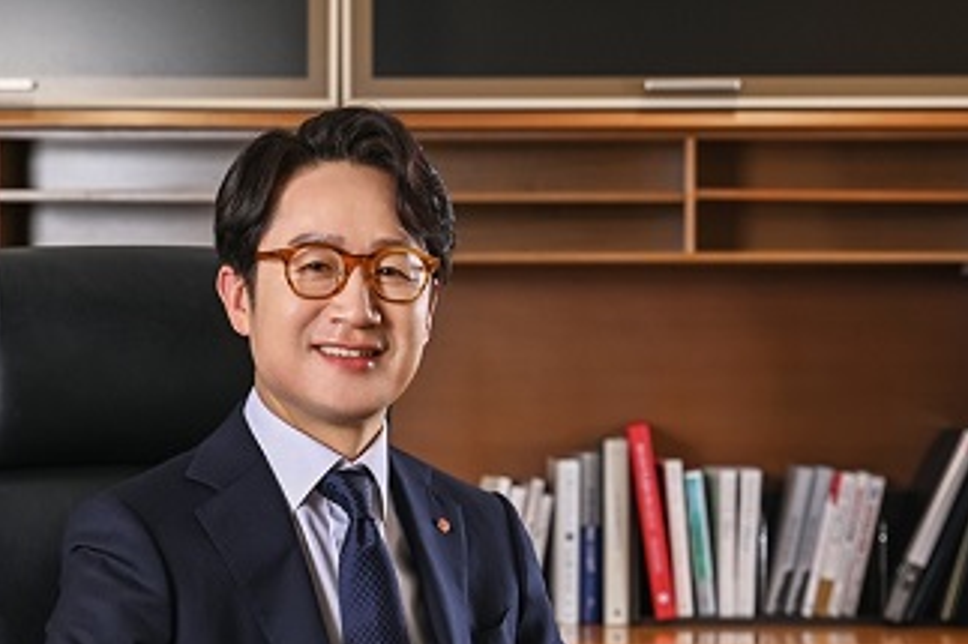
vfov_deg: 13.2
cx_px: 309
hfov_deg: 19.8
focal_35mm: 103
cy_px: 526
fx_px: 2768
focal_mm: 52
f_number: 4
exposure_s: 1/160
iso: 200
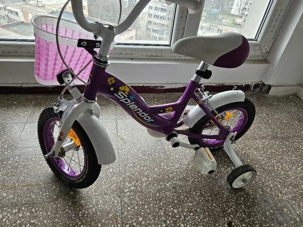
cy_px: 114
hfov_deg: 73.9
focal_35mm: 23
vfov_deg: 58.9
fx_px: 201
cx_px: 152
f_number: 1.8
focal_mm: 5.4
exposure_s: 1/192
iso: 100
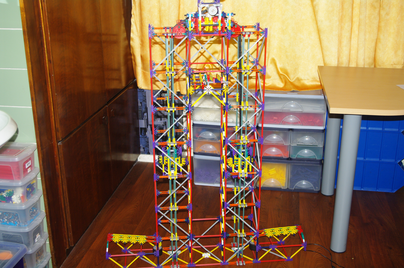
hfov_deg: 42.8
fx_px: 516
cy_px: 134
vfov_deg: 29.2
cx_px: 202
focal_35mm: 46
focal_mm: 30.63
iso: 400
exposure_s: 1/45
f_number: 4
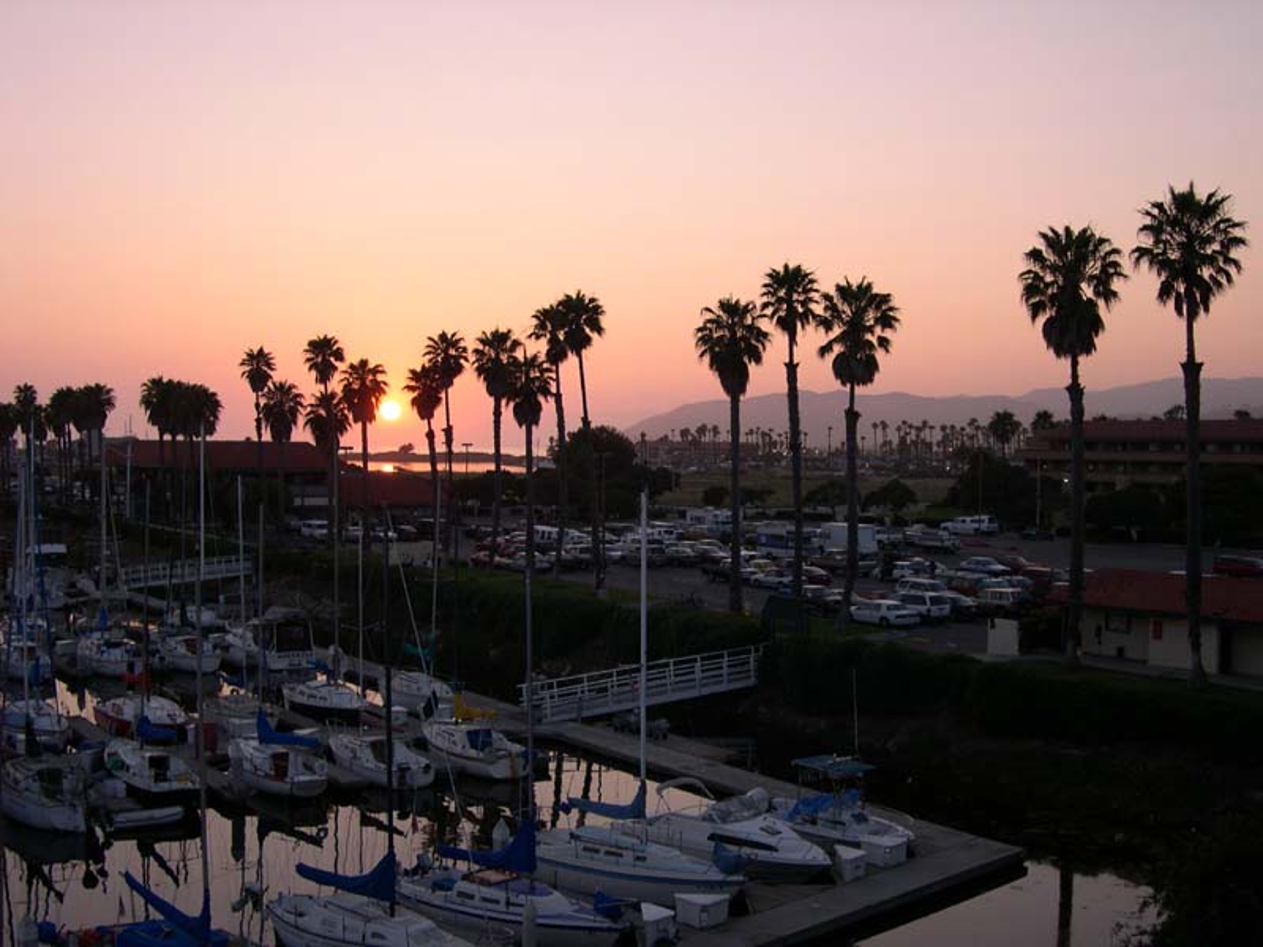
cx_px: 632
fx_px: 1532
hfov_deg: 44.8
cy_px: 474
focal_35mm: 42
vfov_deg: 34.3
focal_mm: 9
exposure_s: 1/213
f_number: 2.9
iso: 100
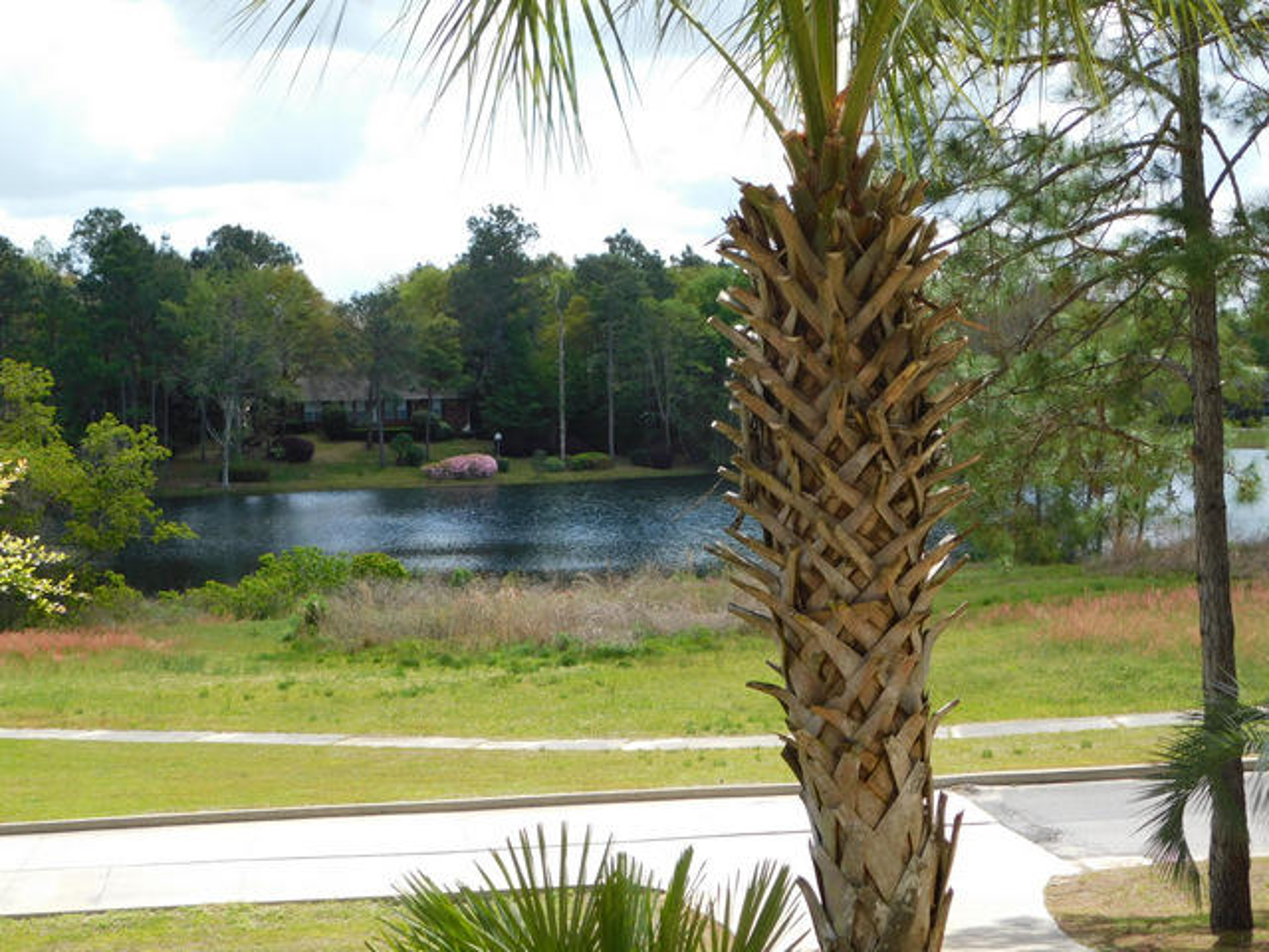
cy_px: 476
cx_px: 634
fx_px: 2420
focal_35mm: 66
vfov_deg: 22.3
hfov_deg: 29.4
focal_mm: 11.7
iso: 125
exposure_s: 1/500
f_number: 4.2
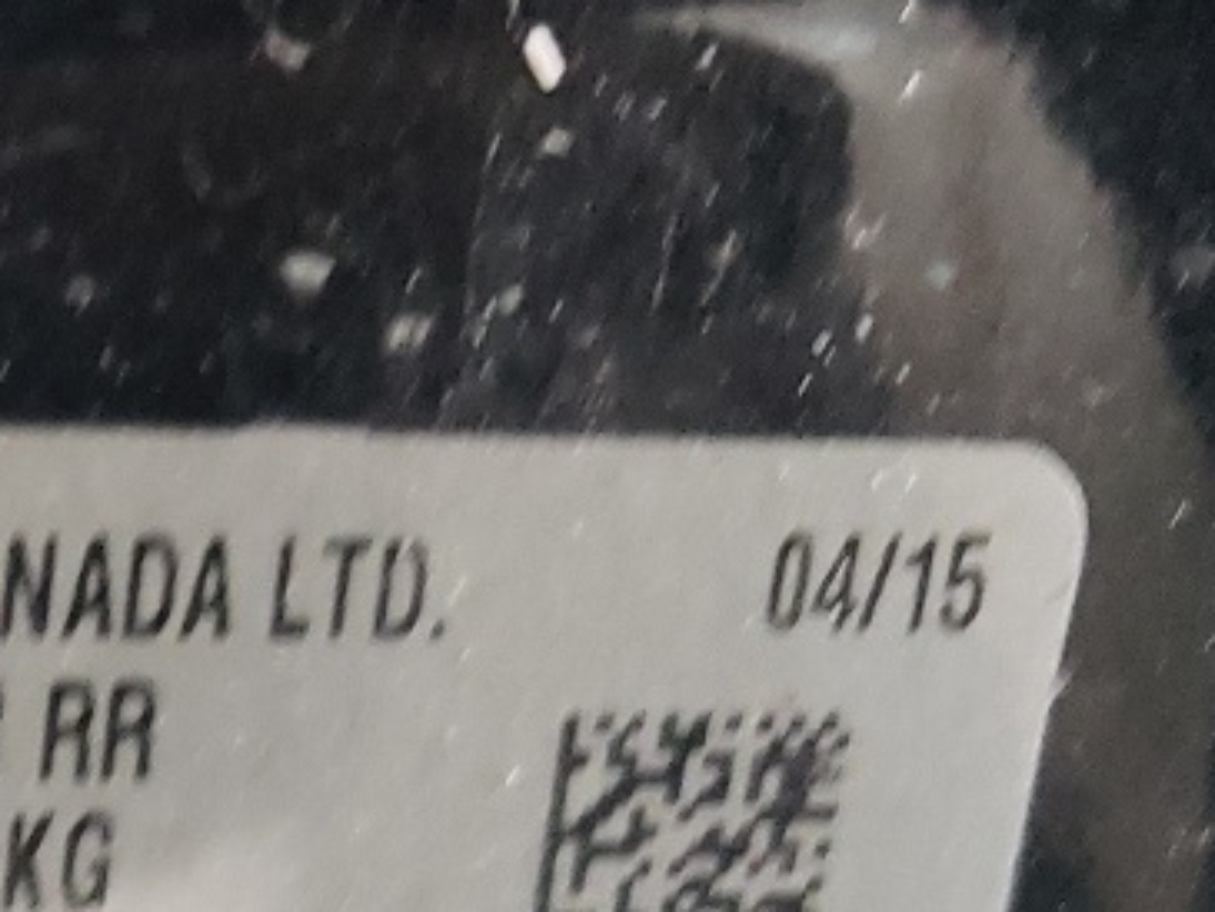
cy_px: 1767
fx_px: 4003
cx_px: -952
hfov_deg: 15.1
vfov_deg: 11.8
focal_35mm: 114
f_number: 1.5
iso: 308
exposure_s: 1/30
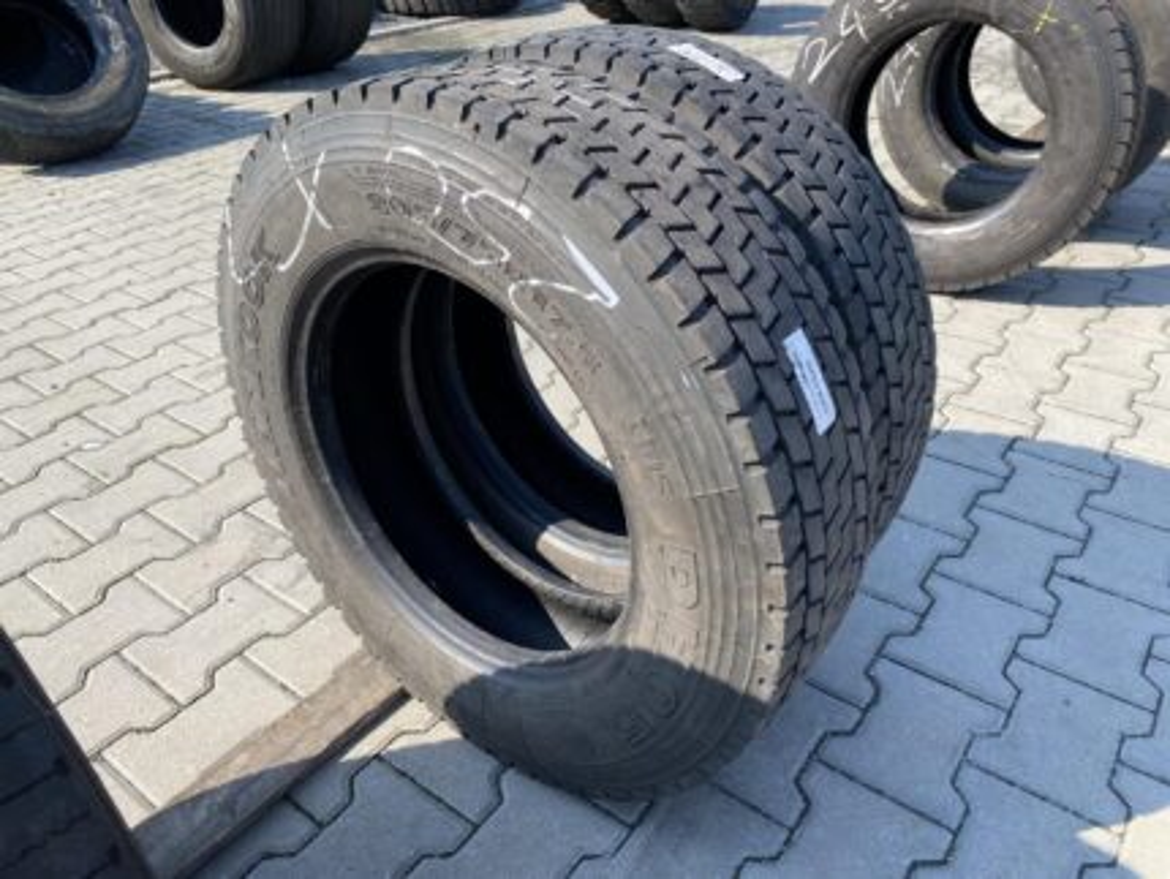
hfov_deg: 67.3
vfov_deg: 53.1
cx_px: 585
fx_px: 879
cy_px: 440
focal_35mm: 26
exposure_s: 1/949
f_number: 1.8
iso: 32
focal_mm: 4.25
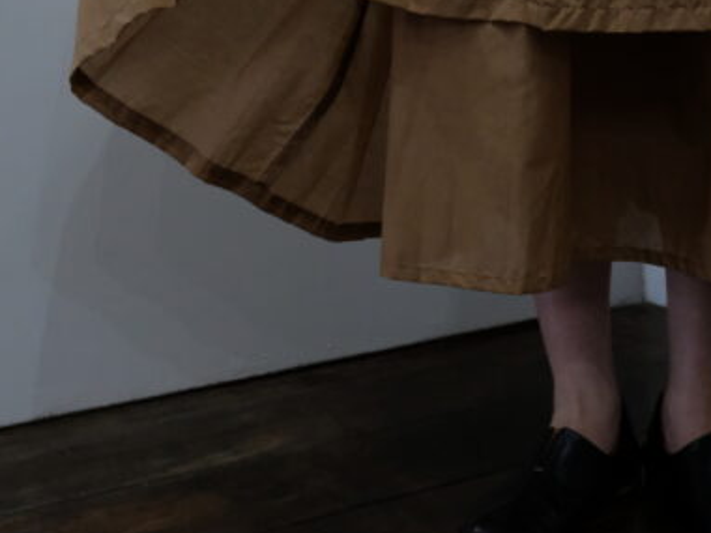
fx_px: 1273
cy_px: 143
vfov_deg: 23.4
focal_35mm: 62
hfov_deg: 30.6
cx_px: 548
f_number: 5
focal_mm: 23.3
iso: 4000
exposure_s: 1/100
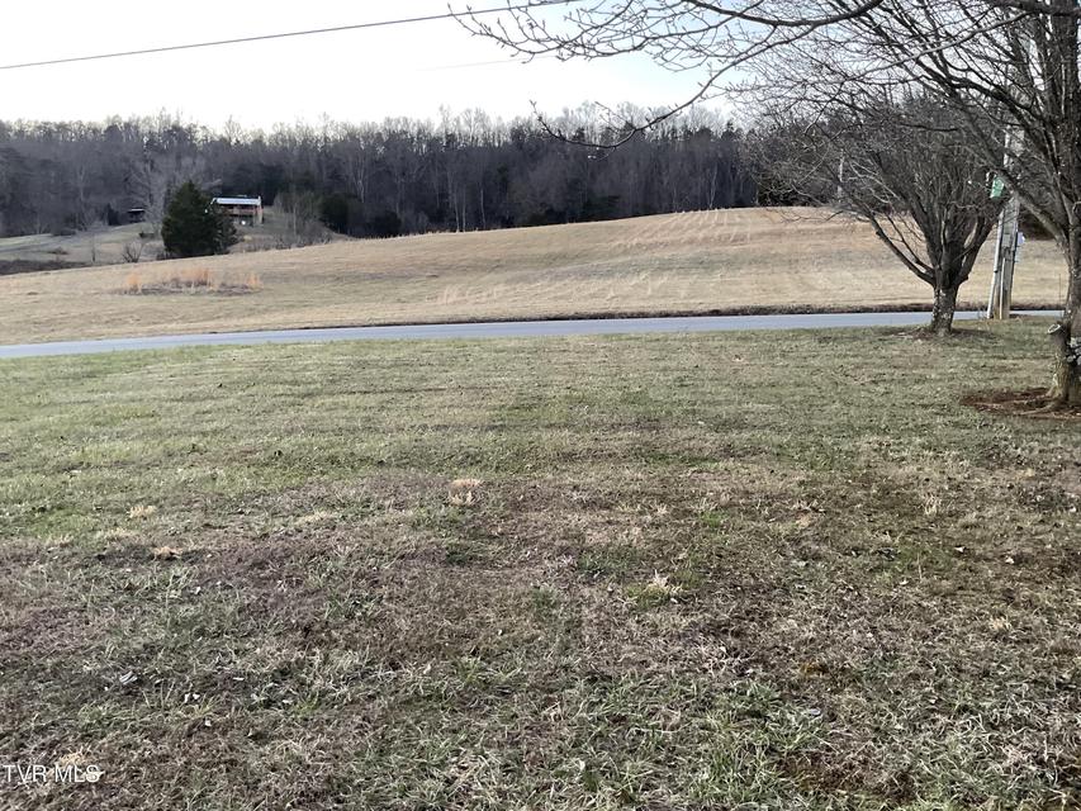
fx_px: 906
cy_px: 406
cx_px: 540
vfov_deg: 48.2
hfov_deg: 61.7
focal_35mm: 29
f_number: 1.8
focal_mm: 3
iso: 100
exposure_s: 1/60
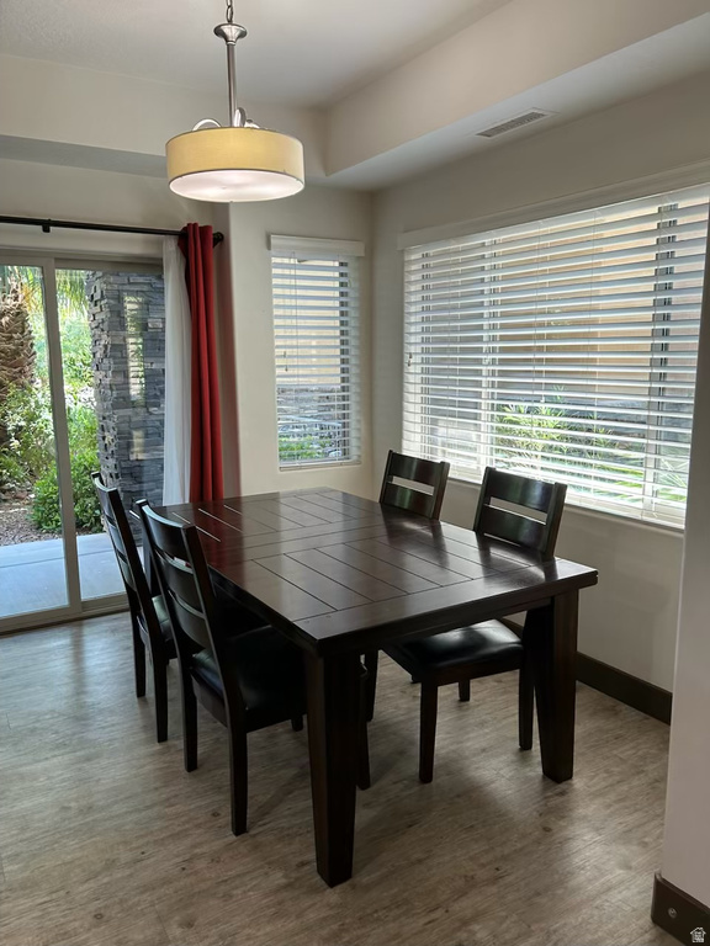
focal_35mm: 26
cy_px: 473
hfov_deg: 53.1
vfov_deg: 67.3
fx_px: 711
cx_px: 355
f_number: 1.5
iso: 80
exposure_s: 1/120
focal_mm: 5.7
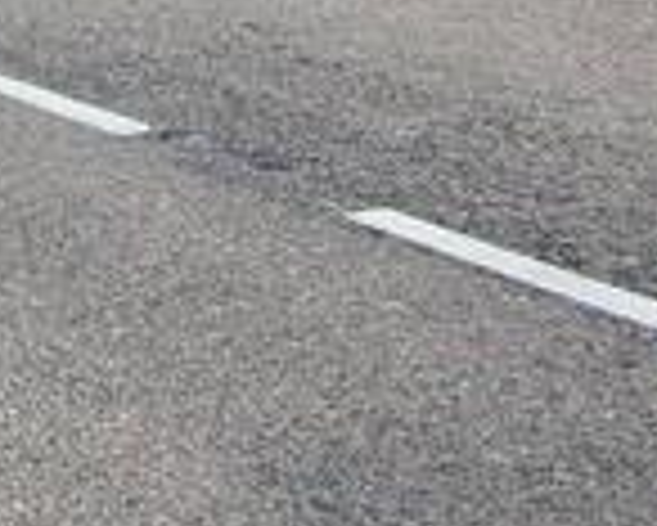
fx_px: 2919
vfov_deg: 9.7
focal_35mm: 150
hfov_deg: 12.0
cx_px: -432
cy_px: -450
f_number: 2.8
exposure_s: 1/328
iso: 50
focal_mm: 5.8
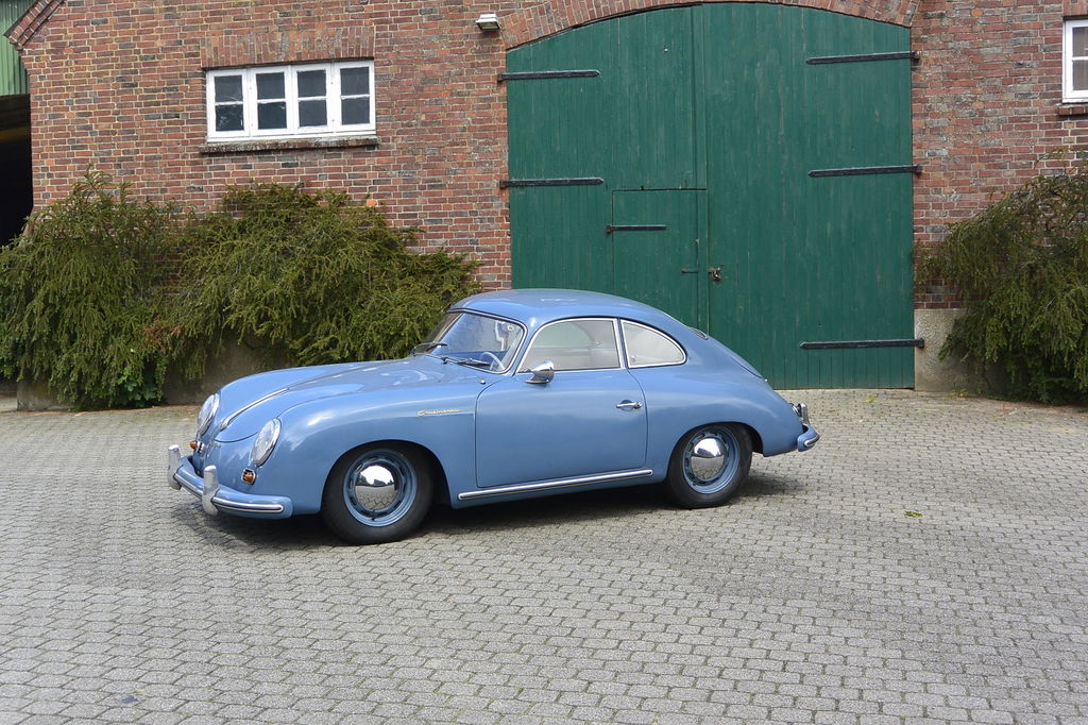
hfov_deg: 41.9
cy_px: 362
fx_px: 1420
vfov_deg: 28.6
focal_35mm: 47
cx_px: 544
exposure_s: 1/320
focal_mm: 17.5
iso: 160
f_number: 4.5
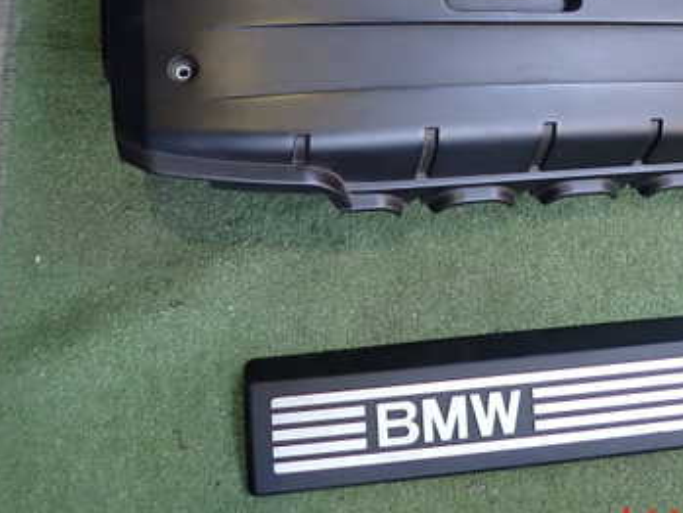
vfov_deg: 32.8
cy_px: 112
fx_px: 849
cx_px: 478
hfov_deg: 43.0
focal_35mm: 43
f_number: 2
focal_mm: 4.5
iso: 200
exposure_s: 1/60
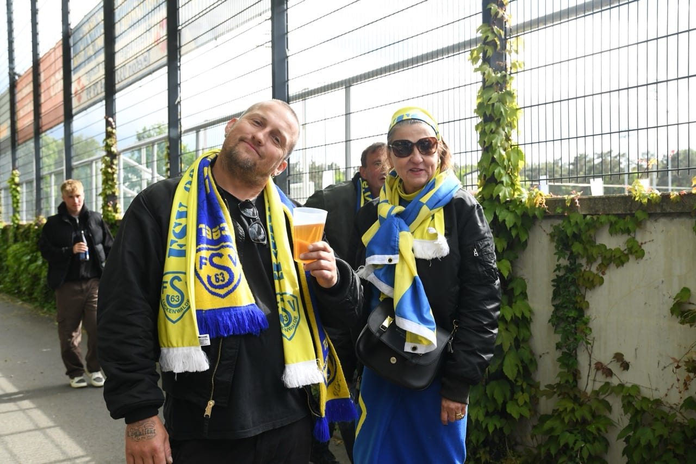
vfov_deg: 33.4
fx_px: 773
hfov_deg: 48.5
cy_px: 232
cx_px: 348
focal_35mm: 40
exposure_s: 1/1000
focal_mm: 40
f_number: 5.6
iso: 1250
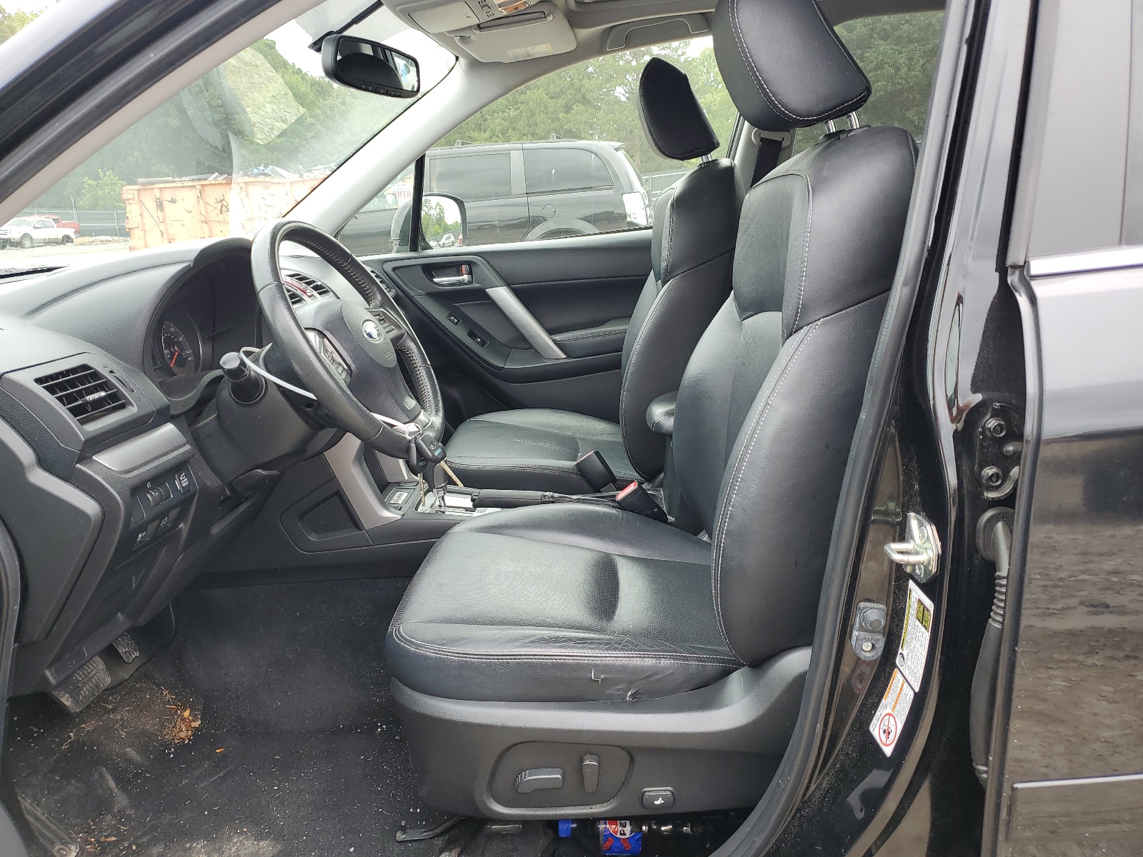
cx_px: 572
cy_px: 428
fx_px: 859
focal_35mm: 26
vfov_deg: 53.1
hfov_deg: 67.3
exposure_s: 1/256
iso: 50
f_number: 1.5
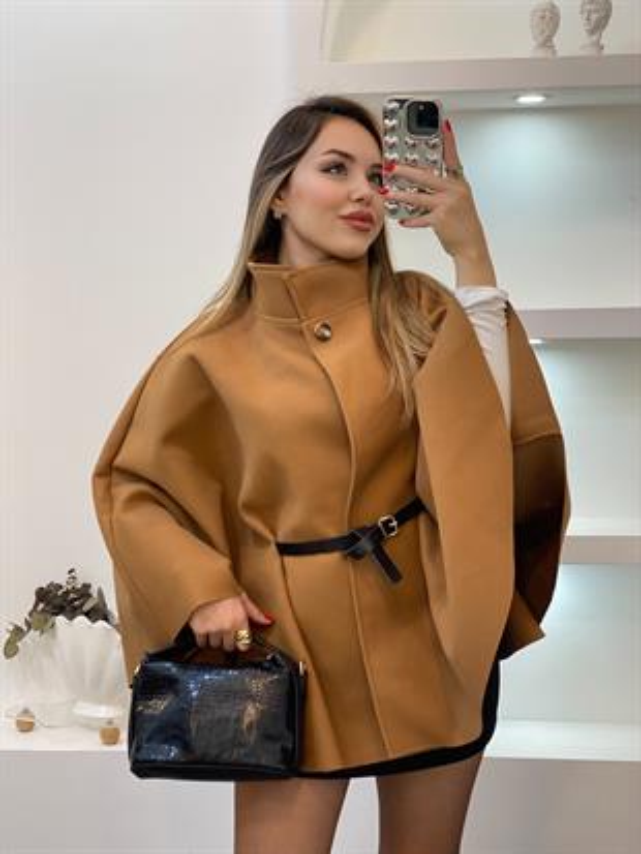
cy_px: 427
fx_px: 1283
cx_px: 320
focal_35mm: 52
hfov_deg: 28.0
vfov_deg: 36.8
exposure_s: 1/100
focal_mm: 6
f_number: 2
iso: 100
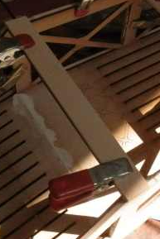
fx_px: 360
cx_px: 143
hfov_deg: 24.4
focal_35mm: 54
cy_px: 84
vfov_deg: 36.5
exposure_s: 1/1600
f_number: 3.1
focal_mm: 5
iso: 400
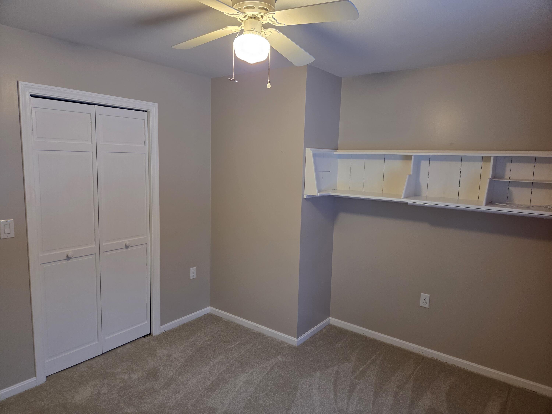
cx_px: 276
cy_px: 207
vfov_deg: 58.9
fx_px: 367
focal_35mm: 23
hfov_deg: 73.9
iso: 320
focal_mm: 5.4
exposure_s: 1/120
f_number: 1.8
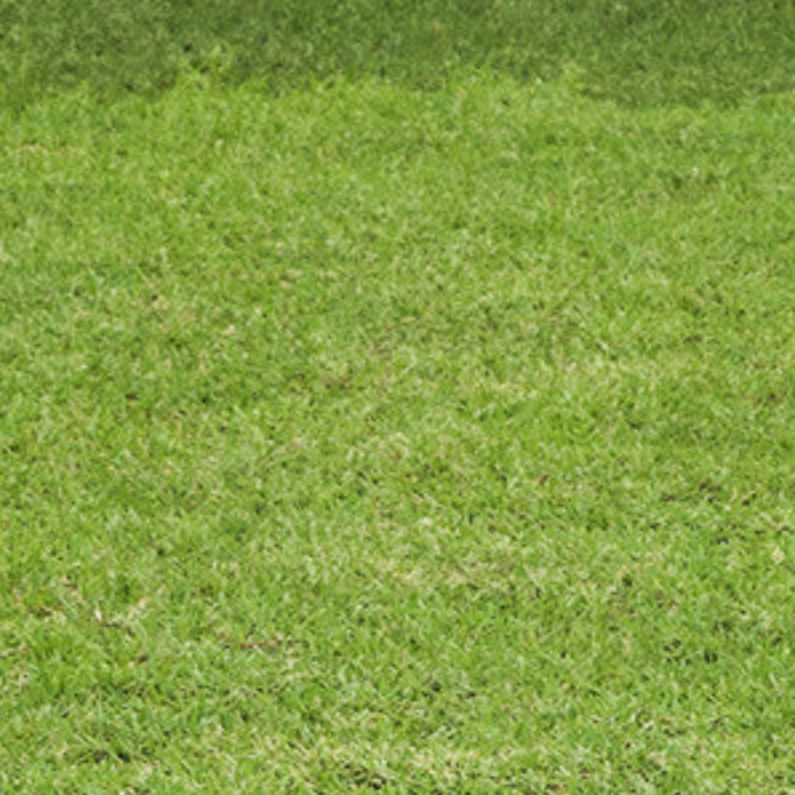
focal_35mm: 111
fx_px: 2873
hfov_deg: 15.7
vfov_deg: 14.0
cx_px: 558
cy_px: -636
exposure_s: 1/100
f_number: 9
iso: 250
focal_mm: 15.5
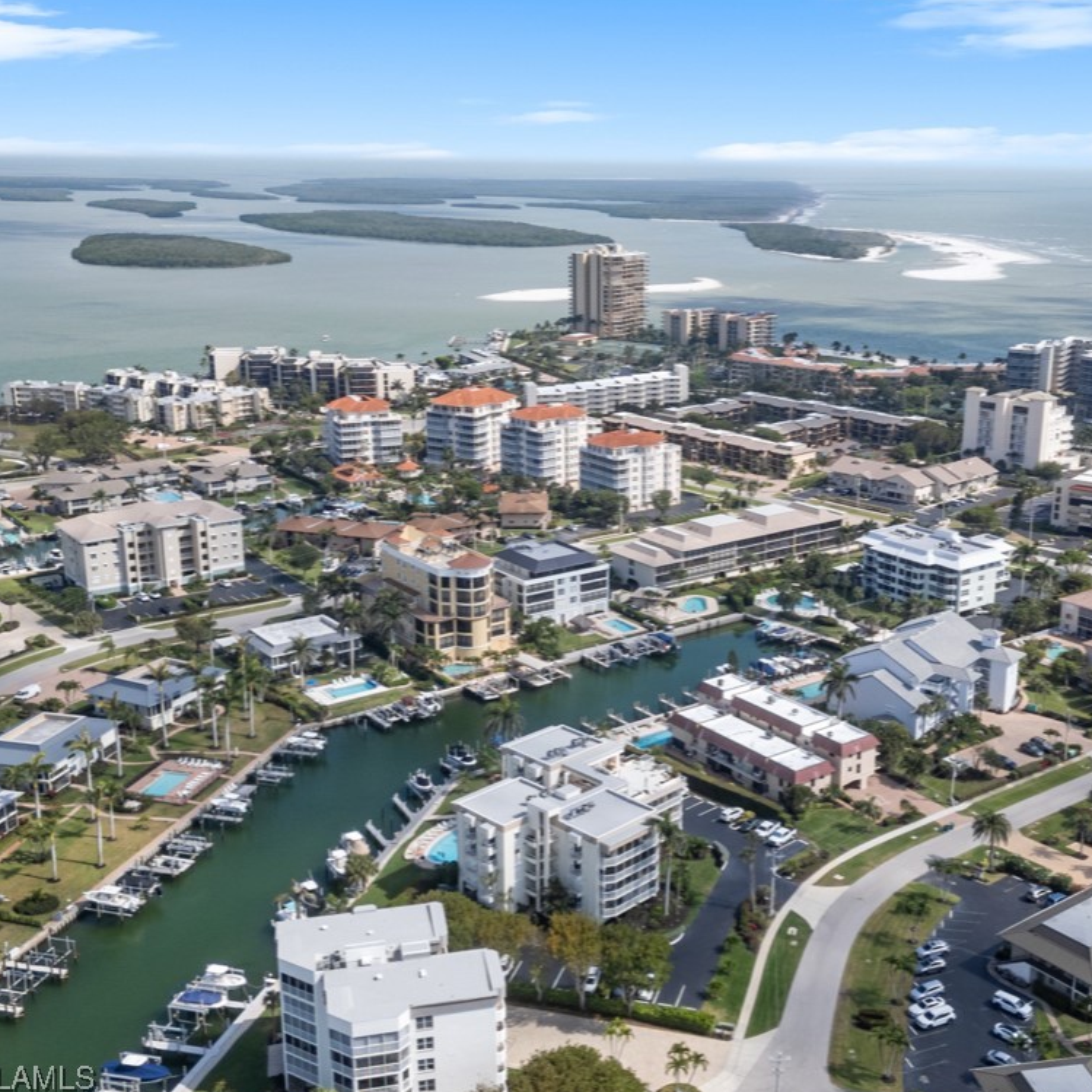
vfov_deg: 55.6
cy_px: 551
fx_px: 1035
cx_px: 663
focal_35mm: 29
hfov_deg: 55.2
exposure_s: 1/5000
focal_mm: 6.72
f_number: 1.7
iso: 110
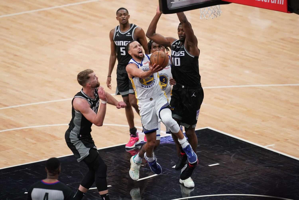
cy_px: 100
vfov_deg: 3.4
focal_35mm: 400
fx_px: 3322
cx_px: 150
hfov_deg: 5.2
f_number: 2.8
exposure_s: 1/2000
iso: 3200
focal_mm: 400
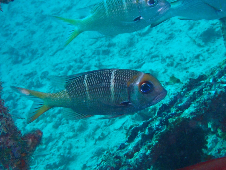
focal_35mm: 77
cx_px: 113
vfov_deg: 19.1
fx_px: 503
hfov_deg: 25.3
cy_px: 85
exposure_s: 1/160
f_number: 5.6
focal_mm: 13.65
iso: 800
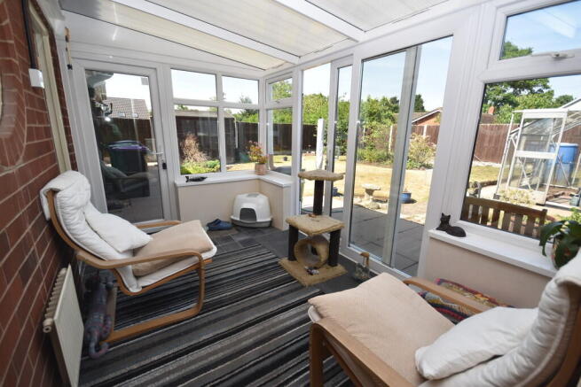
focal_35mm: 15
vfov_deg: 77.4
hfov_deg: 100.4
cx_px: 290
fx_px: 242
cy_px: 194
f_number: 5
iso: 100
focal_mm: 10
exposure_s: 1/200
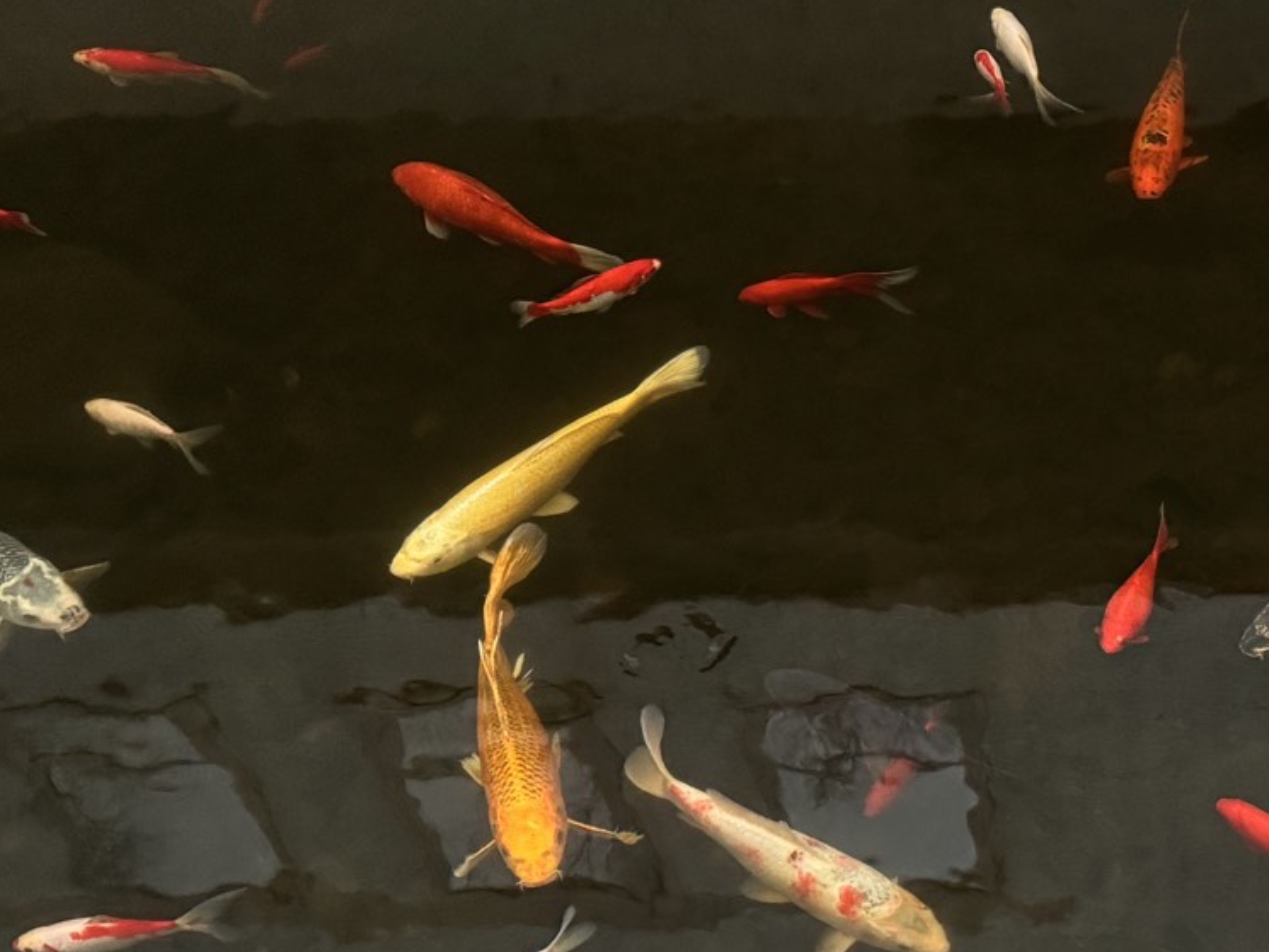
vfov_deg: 25.1
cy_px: 610
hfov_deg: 31.7
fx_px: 2127
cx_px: 1136
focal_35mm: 58
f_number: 1.78
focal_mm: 6.76
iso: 640
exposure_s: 1/60
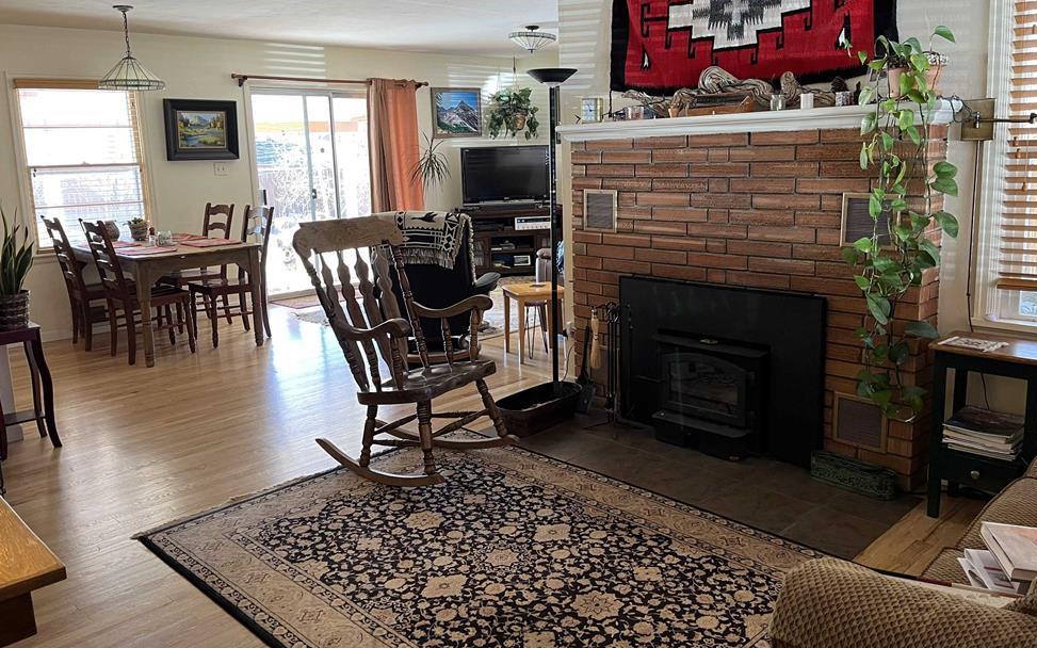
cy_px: 281
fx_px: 820
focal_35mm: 29
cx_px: 512
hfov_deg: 64.6
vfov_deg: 43.1
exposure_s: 1/60
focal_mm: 5.1
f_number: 1.6
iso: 125
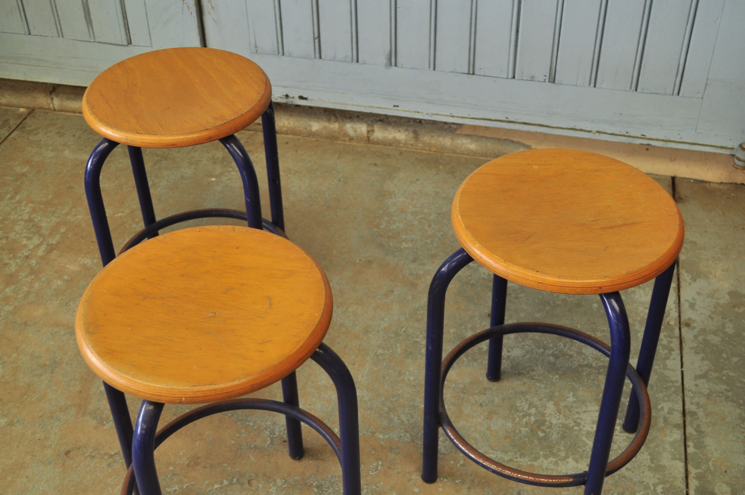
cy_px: 248
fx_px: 930
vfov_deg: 29.8
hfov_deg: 43.7
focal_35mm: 45
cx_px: 372
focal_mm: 30
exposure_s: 1/40
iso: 200
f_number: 4.5
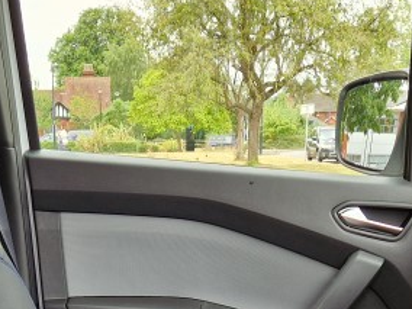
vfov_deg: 15.9
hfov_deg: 23.9
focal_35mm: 81
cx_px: 113
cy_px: 528
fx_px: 964
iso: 50
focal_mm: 5.4
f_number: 1.8
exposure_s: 1/180
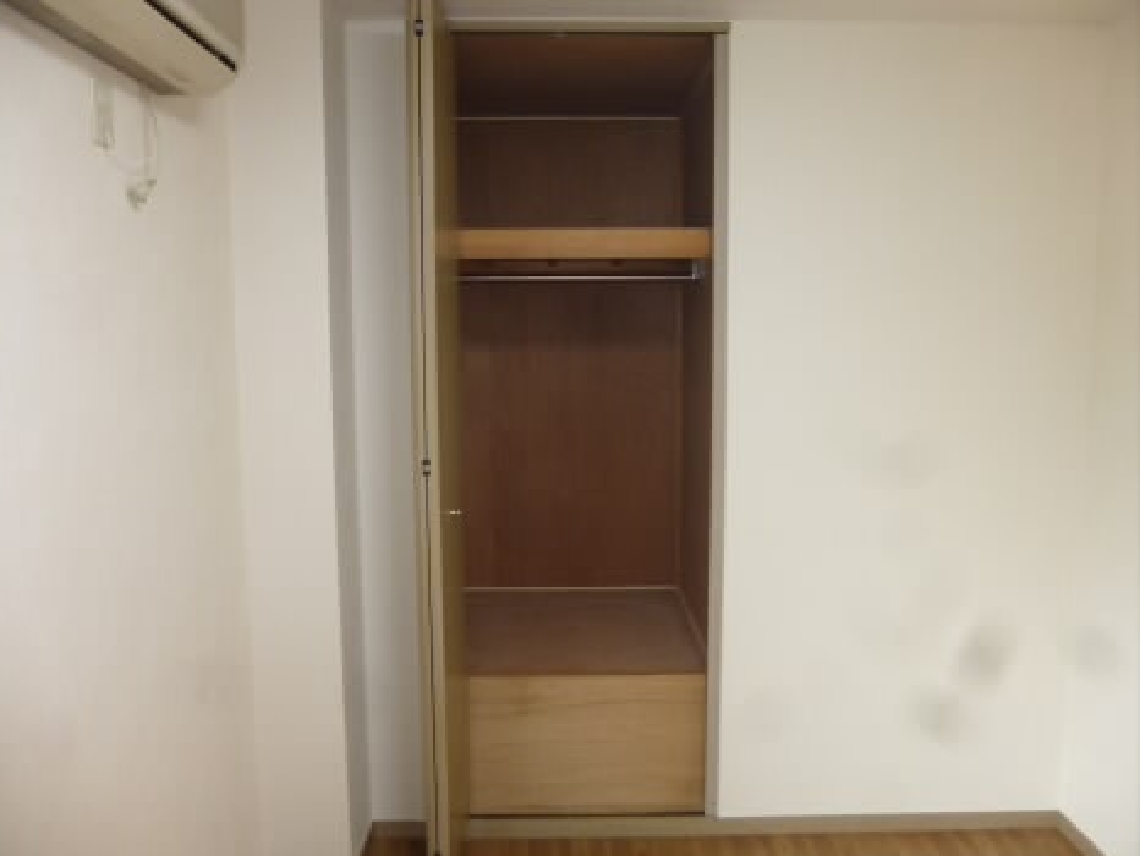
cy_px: 428
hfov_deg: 69.4
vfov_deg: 54.9
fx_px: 824
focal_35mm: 25
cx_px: 570
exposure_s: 1/60
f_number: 3.1
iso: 400
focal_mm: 4.5
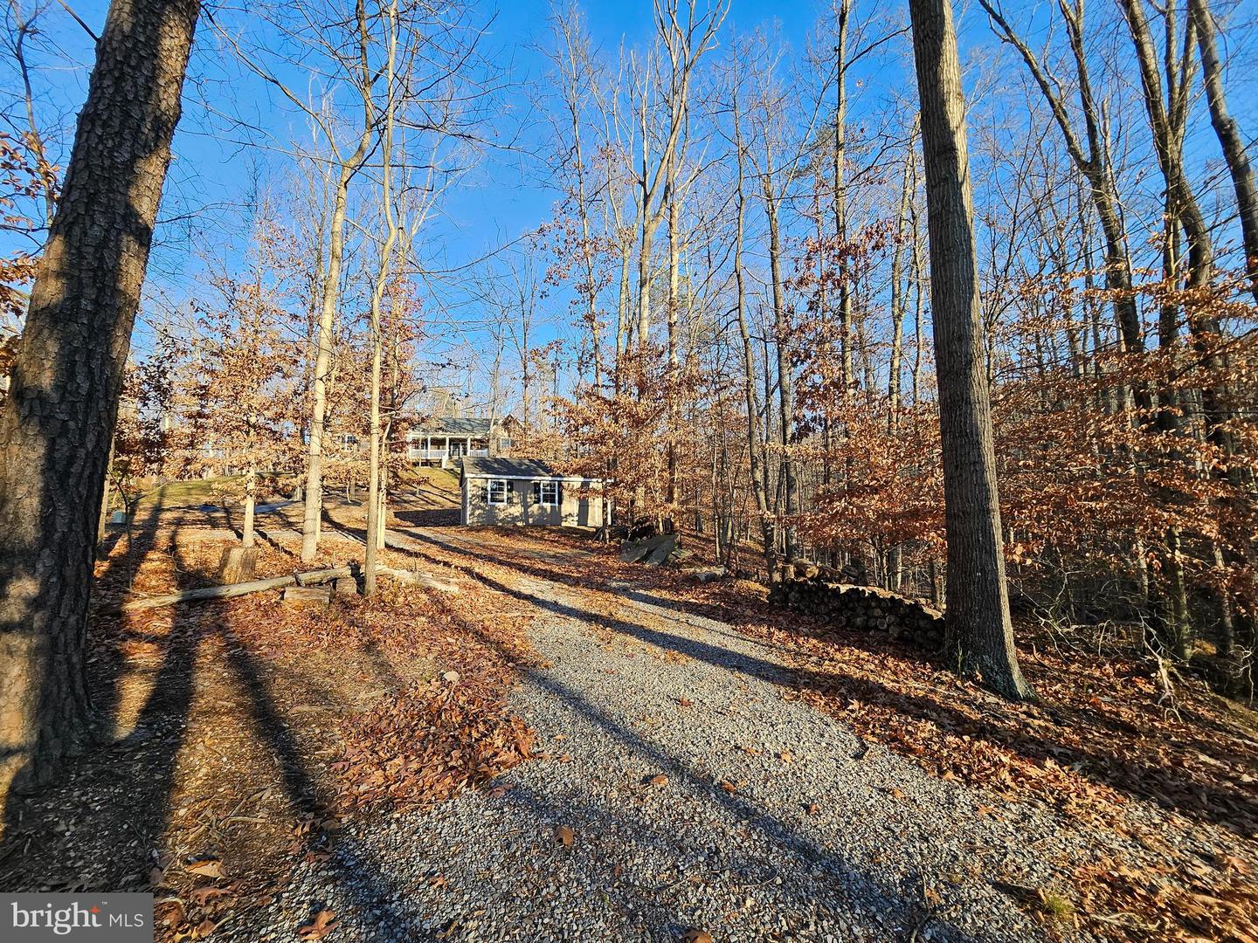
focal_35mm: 13
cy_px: 472
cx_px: 629
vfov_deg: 89.9
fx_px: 472
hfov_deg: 106.2
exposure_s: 1/295
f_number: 2.2
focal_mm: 1.74
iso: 40
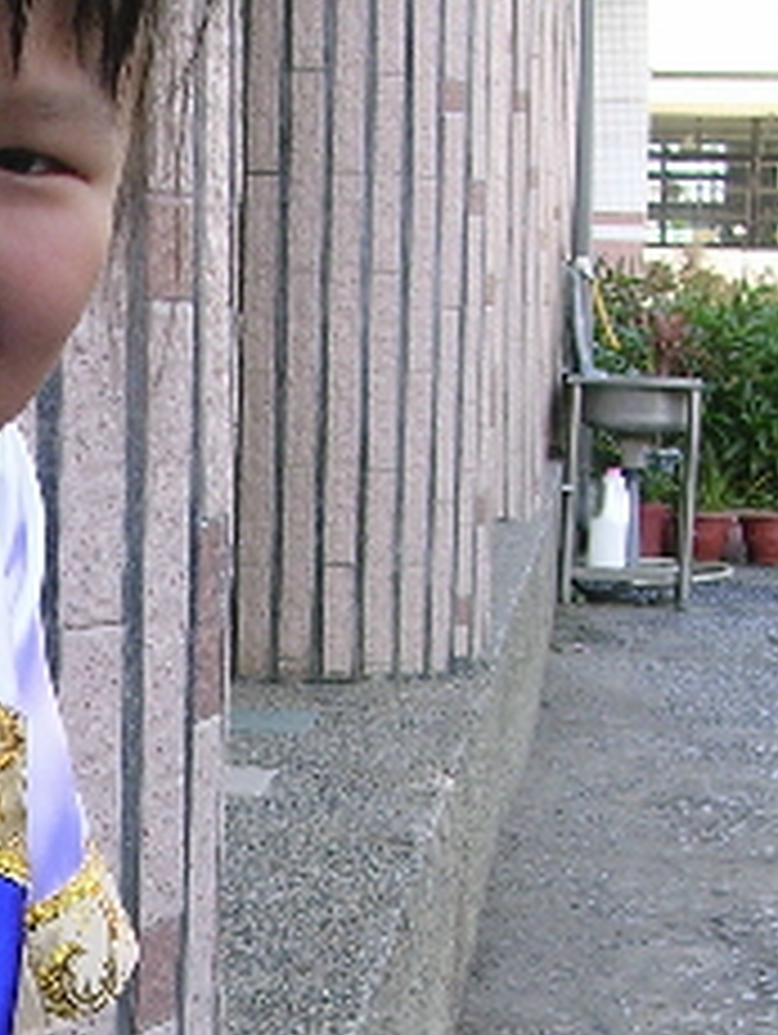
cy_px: 909
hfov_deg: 14.5
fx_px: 2961
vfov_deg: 19.5
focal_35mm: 99
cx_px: -157
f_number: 2.8
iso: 100
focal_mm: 5.8
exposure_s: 1/102
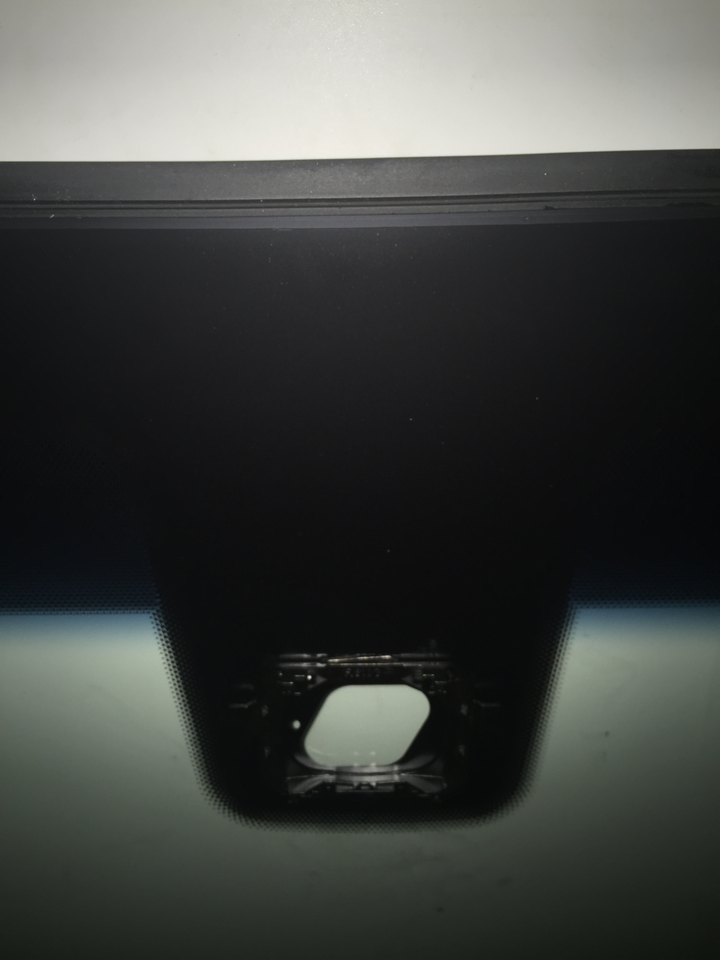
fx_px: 804
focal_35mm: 29
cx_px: 360
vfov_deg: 61.7
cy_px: 480
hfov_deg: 48.2
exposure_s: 1/47
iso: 32
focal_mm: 4.15
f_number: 2.2
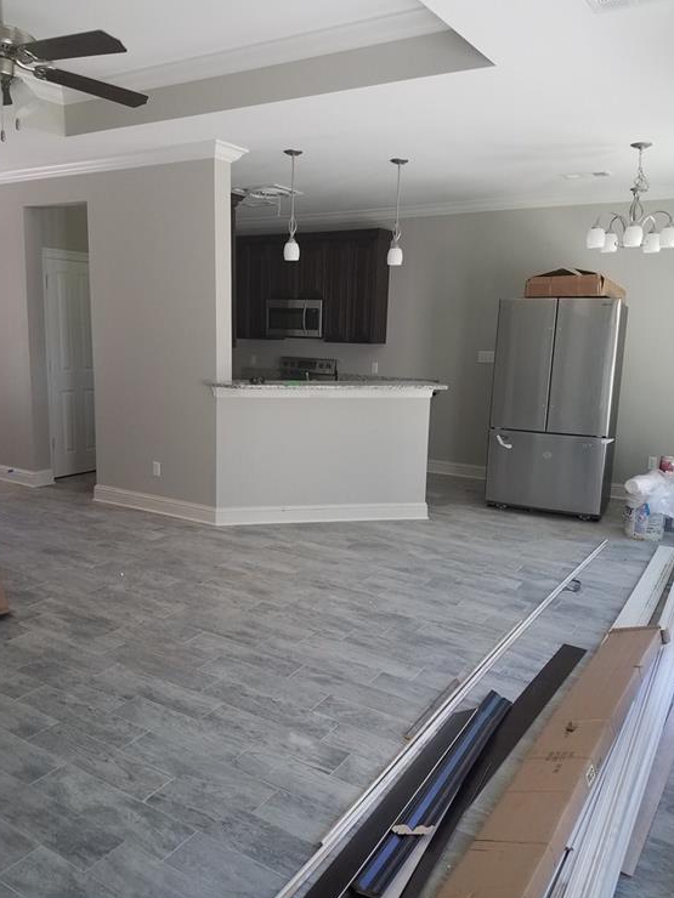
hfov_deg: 51.4
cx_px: 339
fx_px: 701
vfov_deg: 65.3
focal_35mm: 27
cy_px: 444
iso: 80
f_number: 1.7
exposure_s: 1/120
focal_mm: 4.2
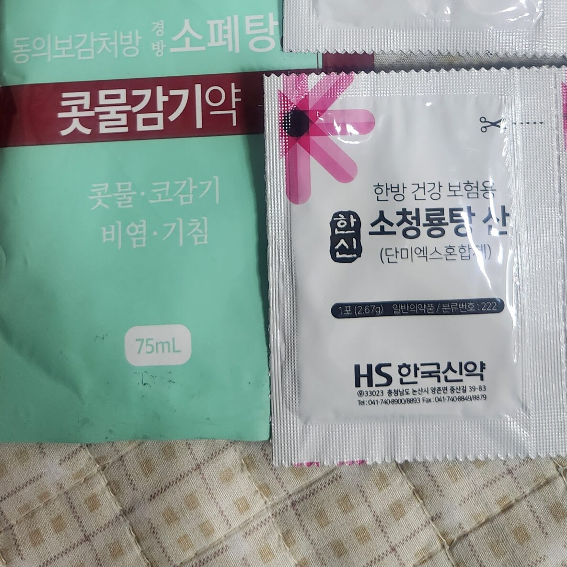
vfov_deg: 35.5
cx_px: 299
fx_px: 815
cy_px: 31
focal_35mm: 44
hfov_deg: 38.3
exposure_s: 1/120
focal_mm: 5.4
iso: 320
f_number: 1.8
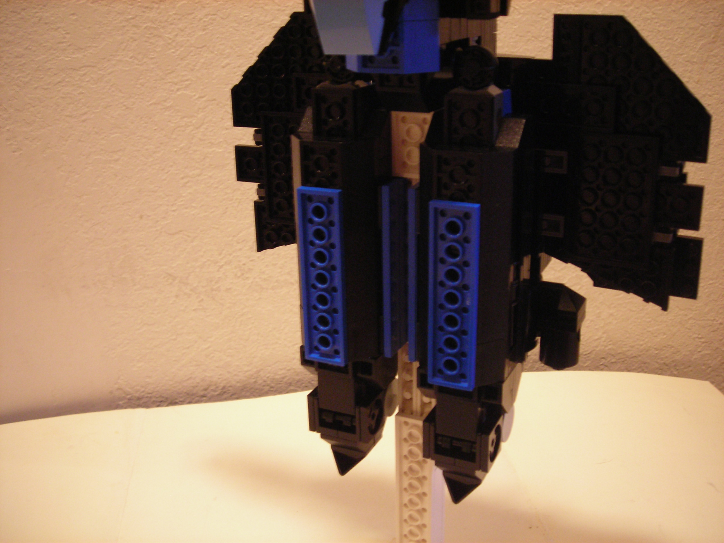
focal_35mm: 38
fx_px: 795
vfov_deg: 37.7
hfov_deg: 49.0
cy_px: 272
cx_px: 362
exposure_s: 1/3.5
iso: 200
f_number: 3.2
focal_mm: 6.3
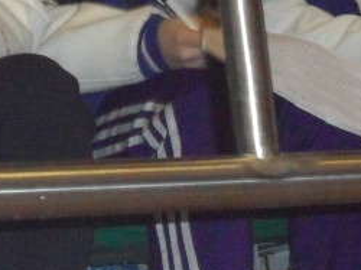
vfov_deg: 6.0
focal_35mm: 246
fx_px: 2563
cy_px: -129
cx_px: 25
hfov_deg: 8.0
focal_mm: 11.2
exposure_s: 1/45
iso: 640
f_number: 5.2
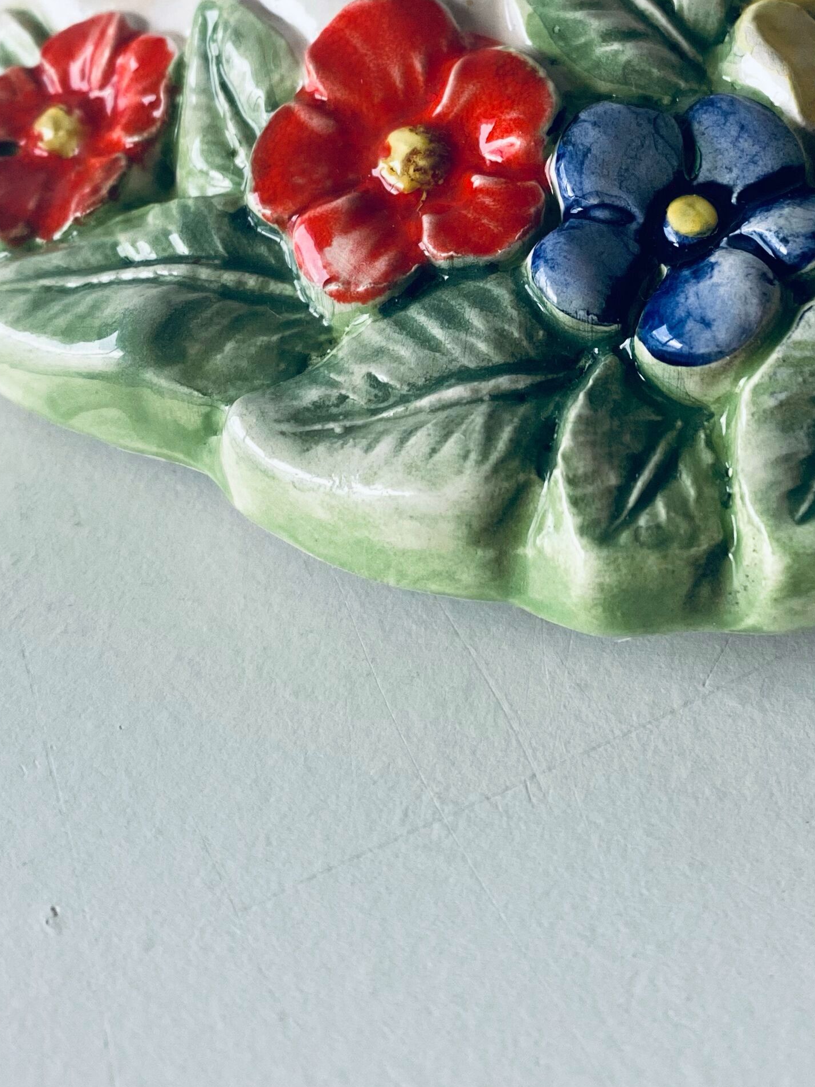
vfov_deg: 34.2
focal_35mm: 55
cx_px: 516
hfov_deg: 26.5
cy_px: 263
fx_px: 1726
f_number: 1.8
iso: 125
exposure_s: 1/100
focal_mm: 4.25
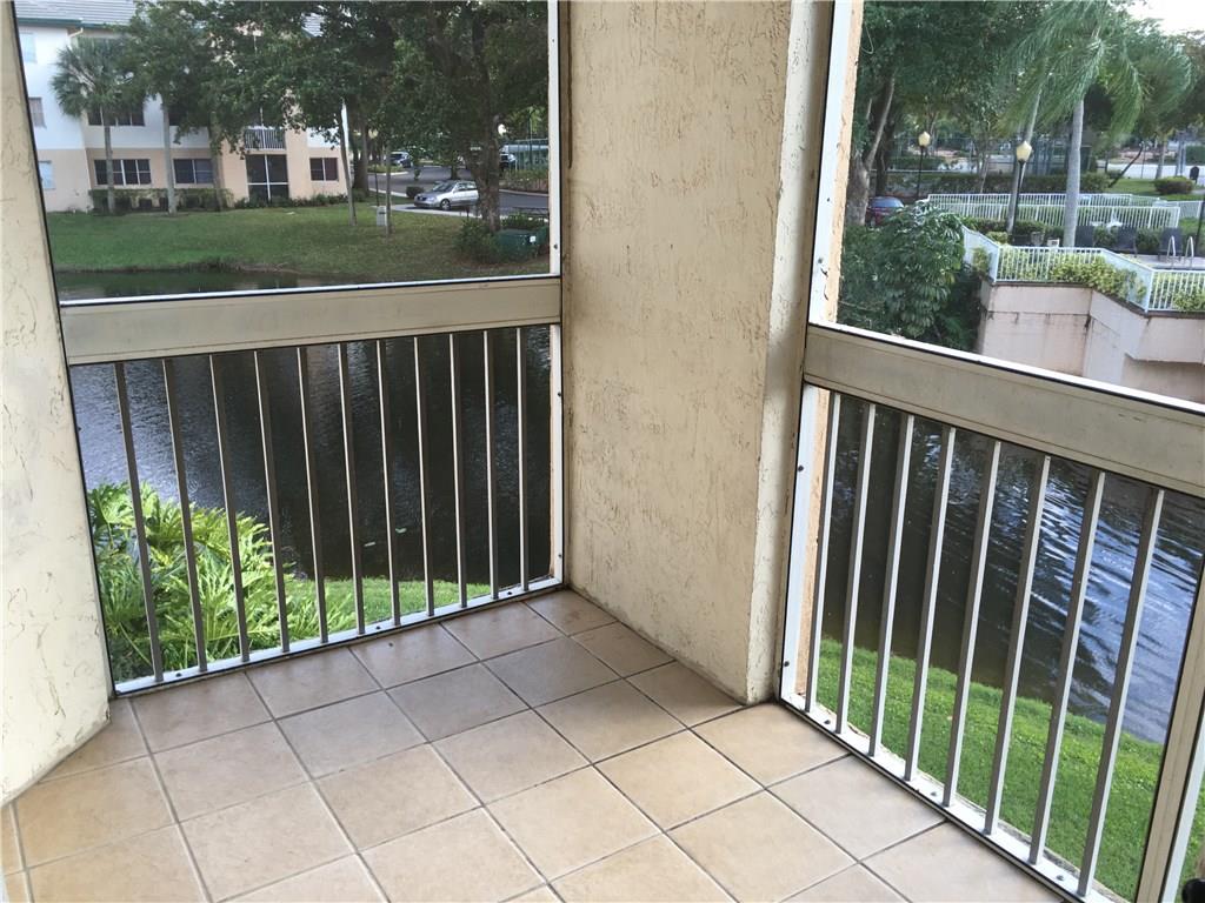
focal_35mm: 29
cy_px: 452
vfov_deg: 48.2
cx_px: 602
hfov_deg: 61.7
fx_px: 1010
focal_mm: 4.15
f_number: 2.2
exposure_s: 1/120
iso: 32
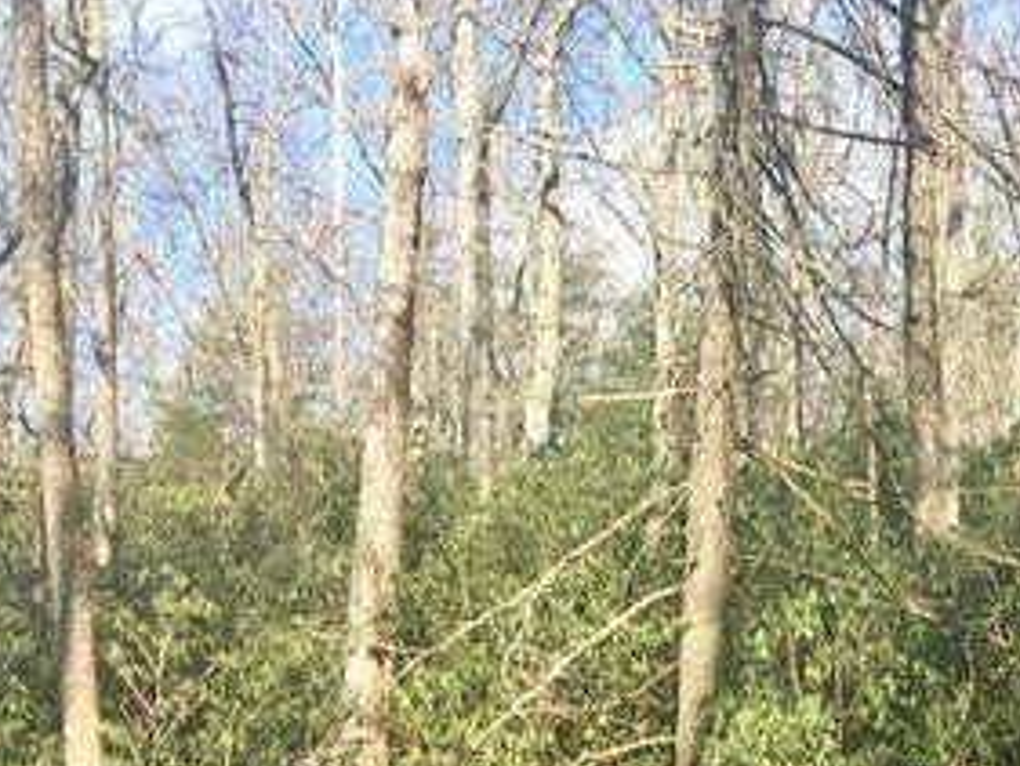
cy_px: 748
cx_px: 871
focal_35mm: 66
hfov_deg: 28.5
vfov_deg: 21.6
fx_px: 1946
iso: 25
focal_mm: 4.15
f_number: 2.2
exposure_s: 1/286
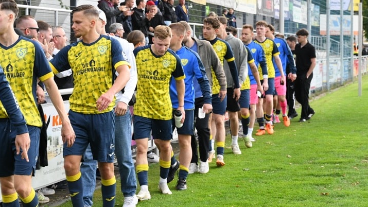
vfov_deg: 13.4
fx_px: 878
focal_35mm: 90
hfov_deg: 23.2
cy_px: 102
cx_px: 57
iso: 2000
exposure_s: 1/1600
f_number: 5
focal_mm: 48
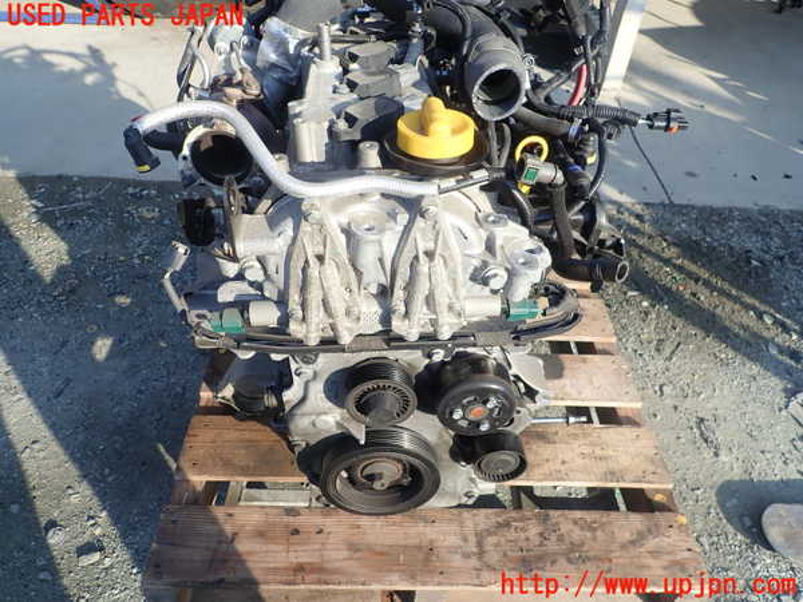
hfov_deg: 69.4
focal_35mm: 25
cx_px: 402
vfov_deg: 54.9
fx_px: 580
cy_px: 301
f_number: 2.8
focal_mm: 4.5
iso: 100
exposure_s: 1/400
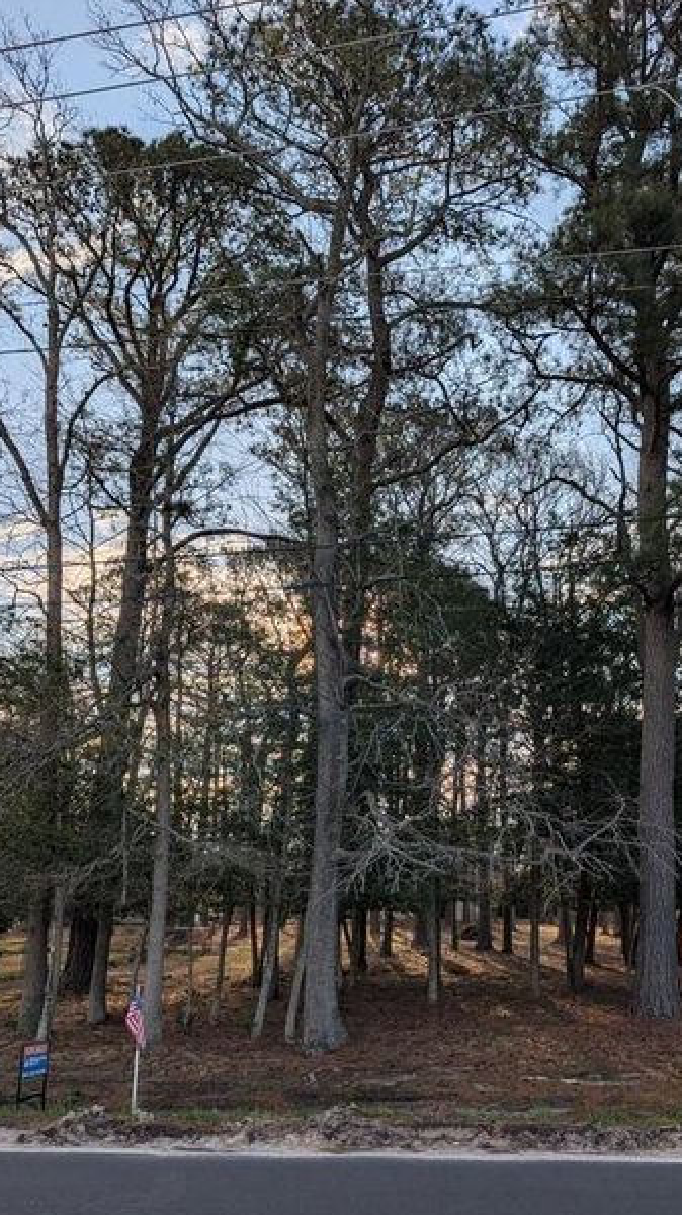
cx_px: 433
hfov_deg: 39.8
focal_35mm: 29
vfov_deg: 66.0
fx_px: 933
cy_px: 654
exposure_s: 1/9346
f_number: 1.68
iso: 21
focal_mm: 6.9
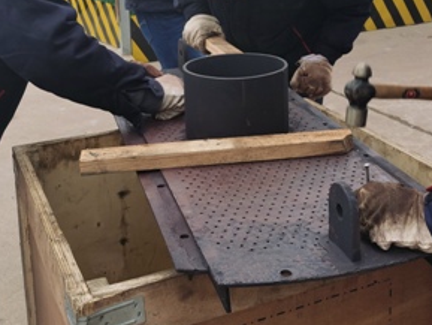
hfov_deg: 34.2
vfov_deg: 25.6
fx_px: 699
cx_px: 268
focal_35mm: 56
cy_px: 55
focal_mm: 5.58
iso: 50
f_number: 1.8
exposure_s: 1/230
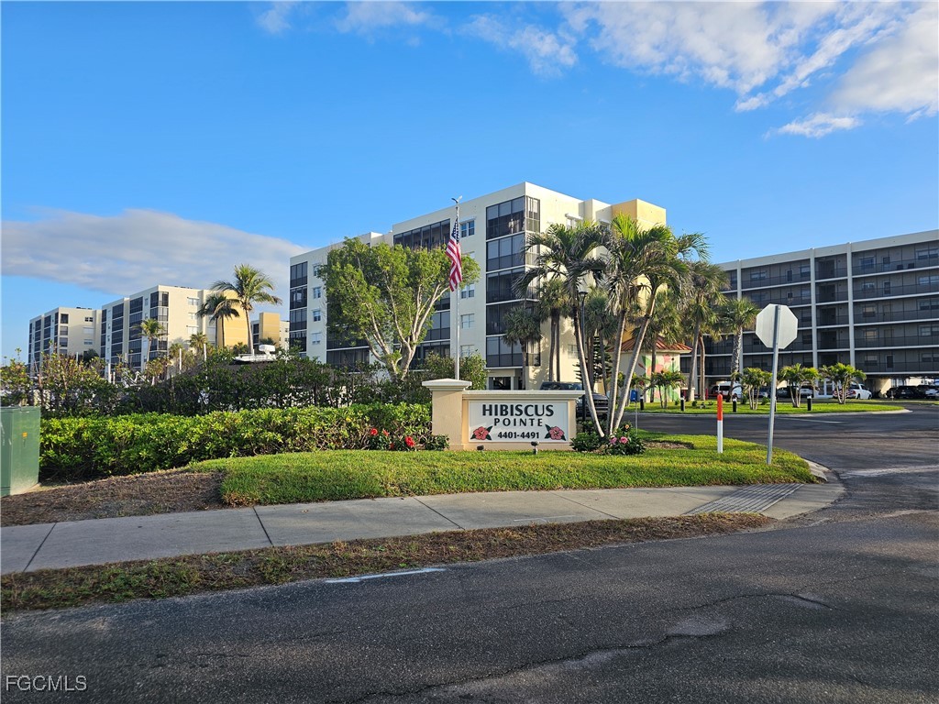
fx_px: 624
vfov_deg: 58.9
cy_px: 352
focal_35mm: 23
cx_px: 470
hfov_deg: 73.9
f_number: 1.7
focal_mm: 6.3
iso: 10
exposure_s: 1/393
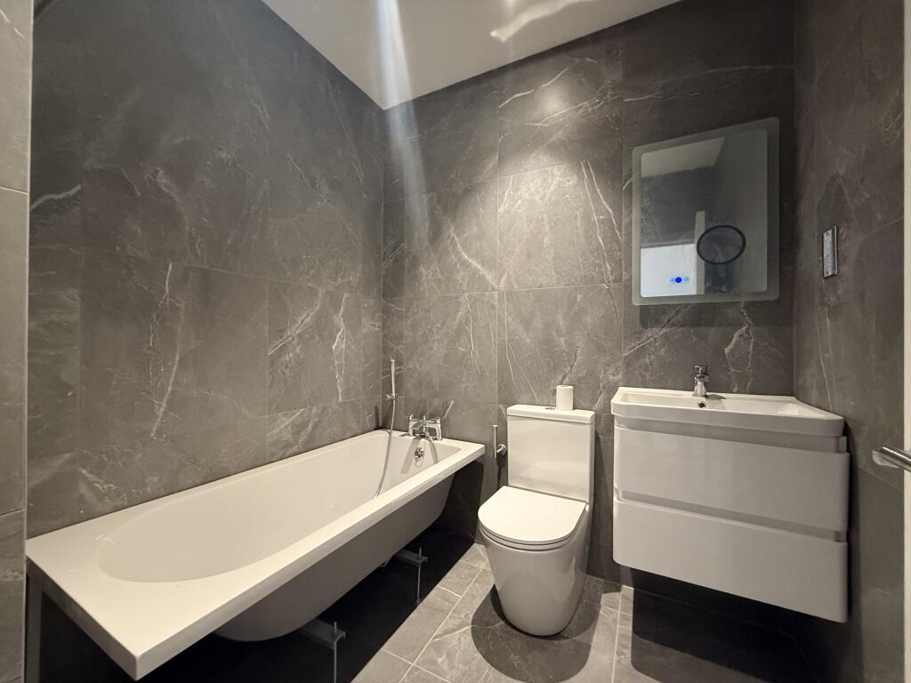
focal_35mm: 14
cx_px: 456
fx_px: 368
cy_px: 342
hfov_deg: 102.1
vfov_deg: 85.7
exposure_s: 1/50
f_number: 2.2
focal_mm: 2.22
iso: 640
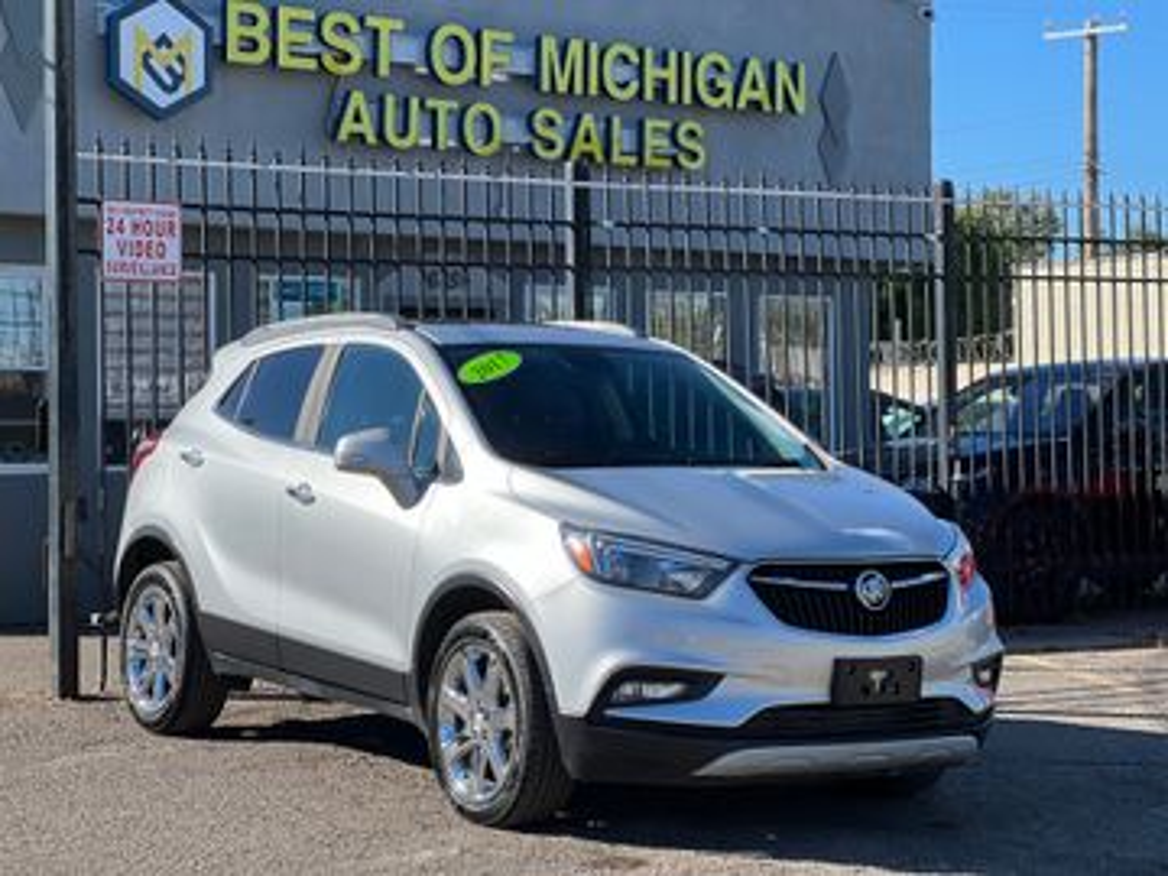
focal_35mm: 77
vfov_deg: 19.1
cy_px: 438
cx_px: 584
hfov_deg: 25.3
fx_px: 2598
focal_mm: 9
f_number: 2.8
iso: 32
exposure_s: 1/544
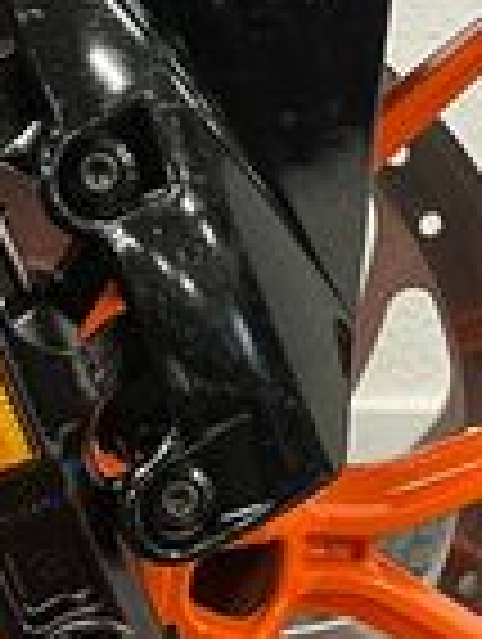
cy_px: 374
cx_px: 50
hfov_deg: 12.6
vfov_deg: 16.8
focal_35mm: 117
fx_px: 2166
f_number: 1.6
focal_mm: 5.1
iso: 400
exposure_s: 1/50
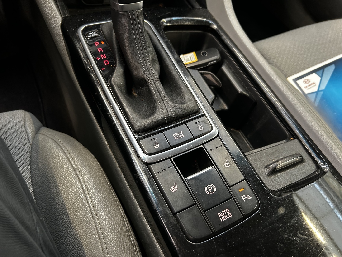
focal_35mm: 26
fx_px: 257
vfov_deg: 53.1
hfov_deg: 67.3
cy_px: 128
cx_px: 171
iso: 400
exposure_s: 1/50
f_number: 1.5
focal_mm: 5.7
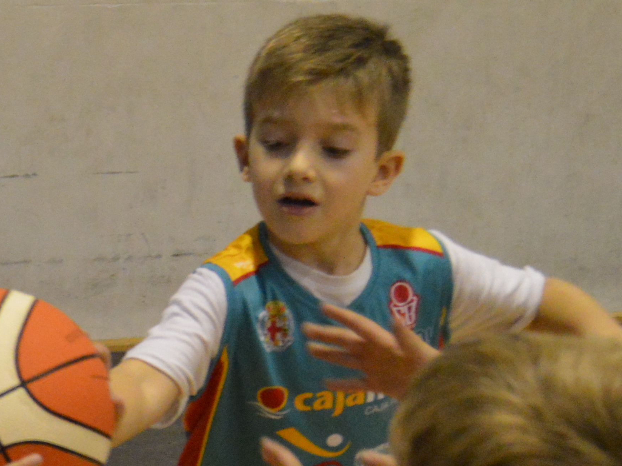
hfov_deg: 16.4
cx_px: -156
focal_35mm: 115
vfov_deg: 12.7
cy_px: 518
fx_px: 2060
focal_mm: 23
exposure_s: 1/200
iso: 3200
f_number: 3.8
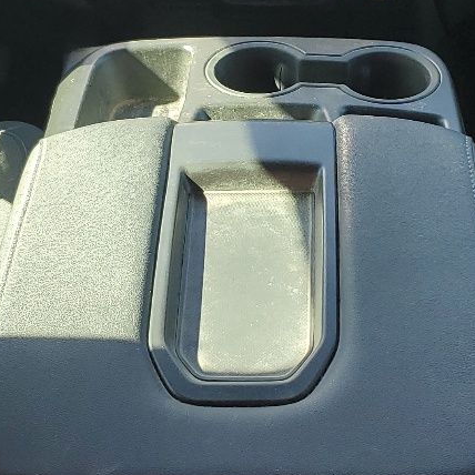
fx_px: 1335
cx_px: 256
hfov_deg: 20.2
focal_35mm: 86
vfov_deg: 20.1
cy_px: 158
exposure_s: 1/145
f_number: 1.5
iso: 50
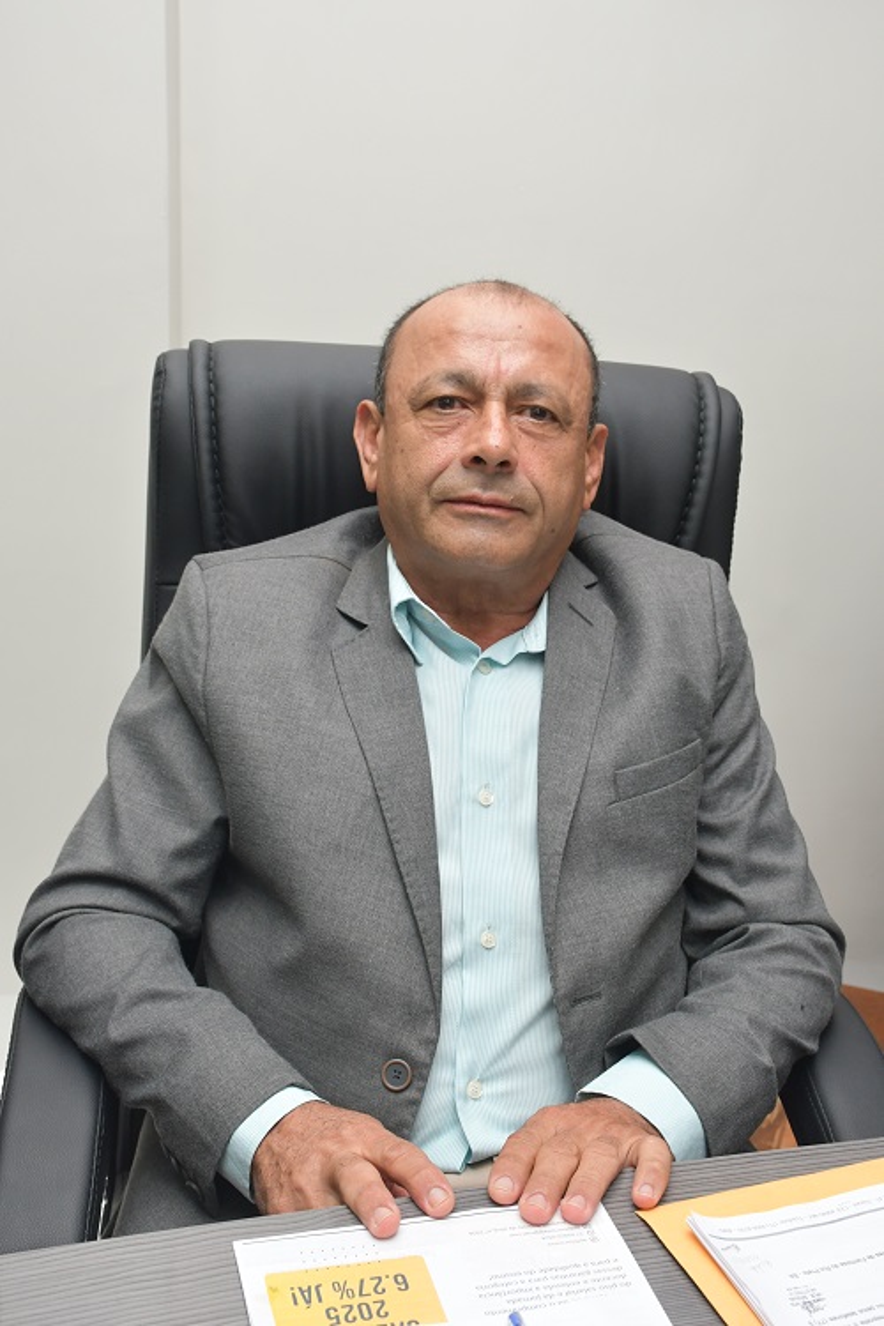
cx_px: 442
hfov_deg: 29.9
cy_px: 663
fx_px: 1657
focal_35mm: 45
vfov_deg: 43.6
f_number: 7.1
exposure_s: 1/60
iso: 1000
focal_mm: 30
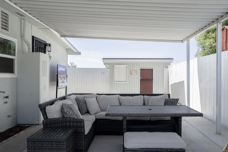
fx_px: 196
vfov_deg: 42.3
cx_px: 114
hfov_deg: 60.3
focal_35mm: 31
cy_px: 76
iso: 200
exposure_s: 1/250
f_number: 10
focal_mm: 31
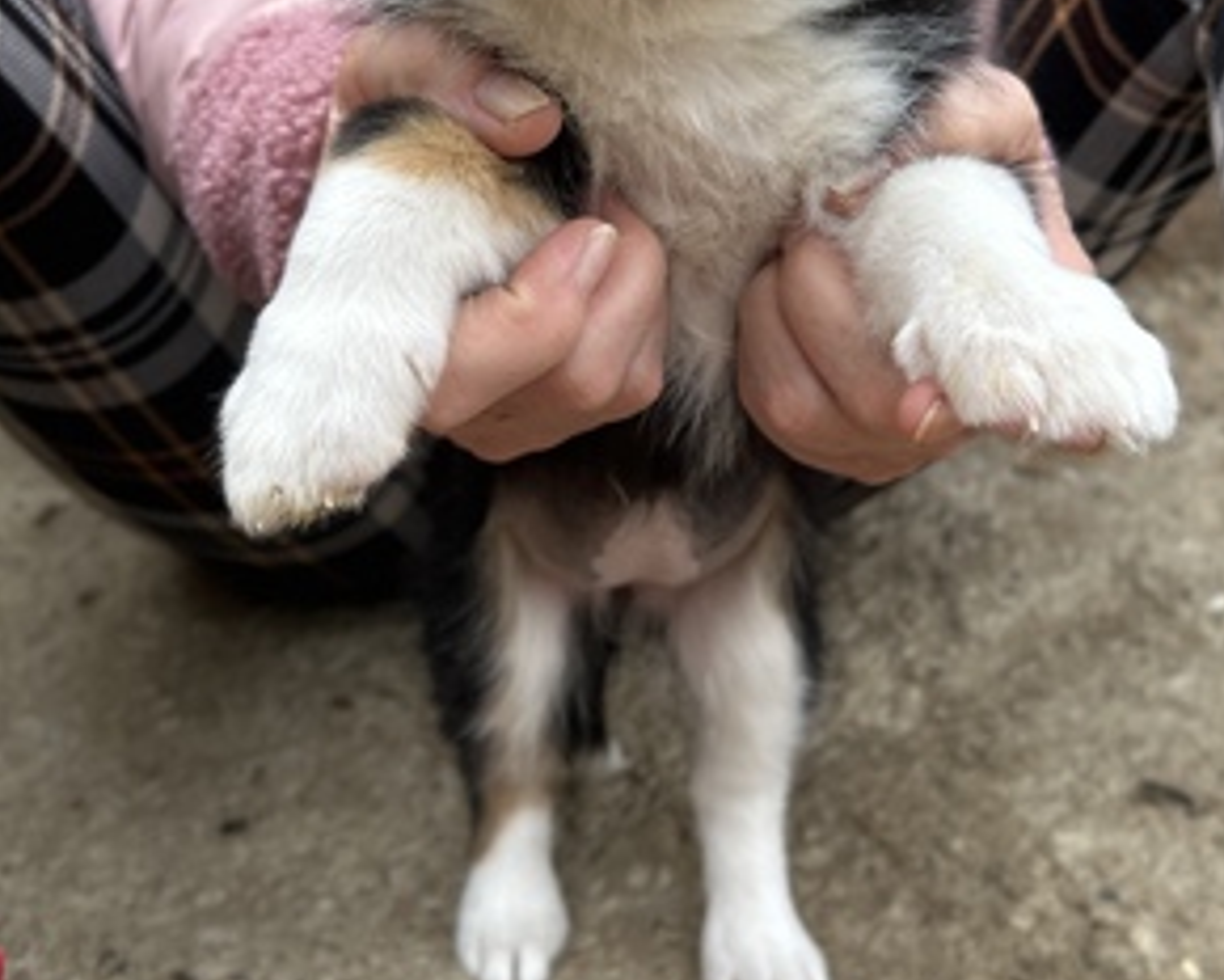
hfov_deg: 51.5
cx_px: 629
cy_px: 194
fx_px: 1268
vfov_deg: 40.5
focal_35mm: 35
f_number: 1.5
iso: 50
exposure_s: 1/808
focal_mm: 5.7
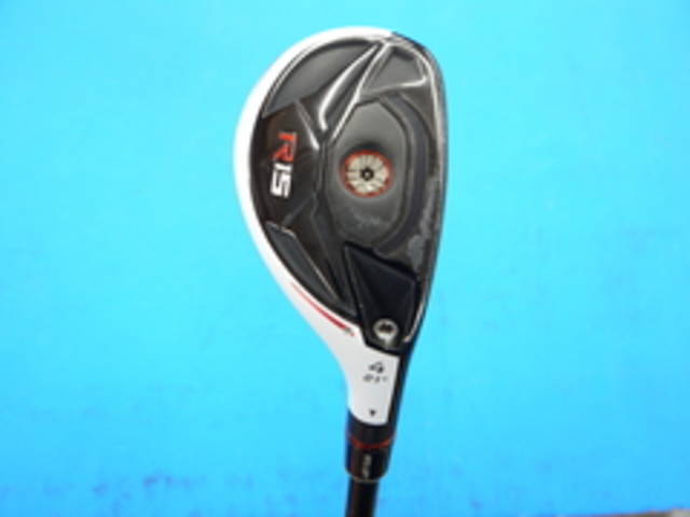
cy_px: 258
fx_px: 877
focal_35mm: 44
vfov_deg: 32.9
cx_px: 345
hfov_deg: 42.9
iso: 500
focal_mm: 22
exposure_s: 1/60
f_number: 4.4
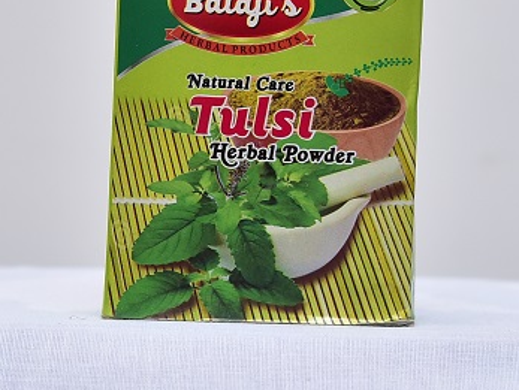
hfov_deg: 24.4
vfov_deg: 18.4
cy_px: 123
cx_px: 260
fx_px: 1201
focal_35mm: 80
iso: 1250
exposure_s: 1/125
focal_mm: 55
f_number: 4
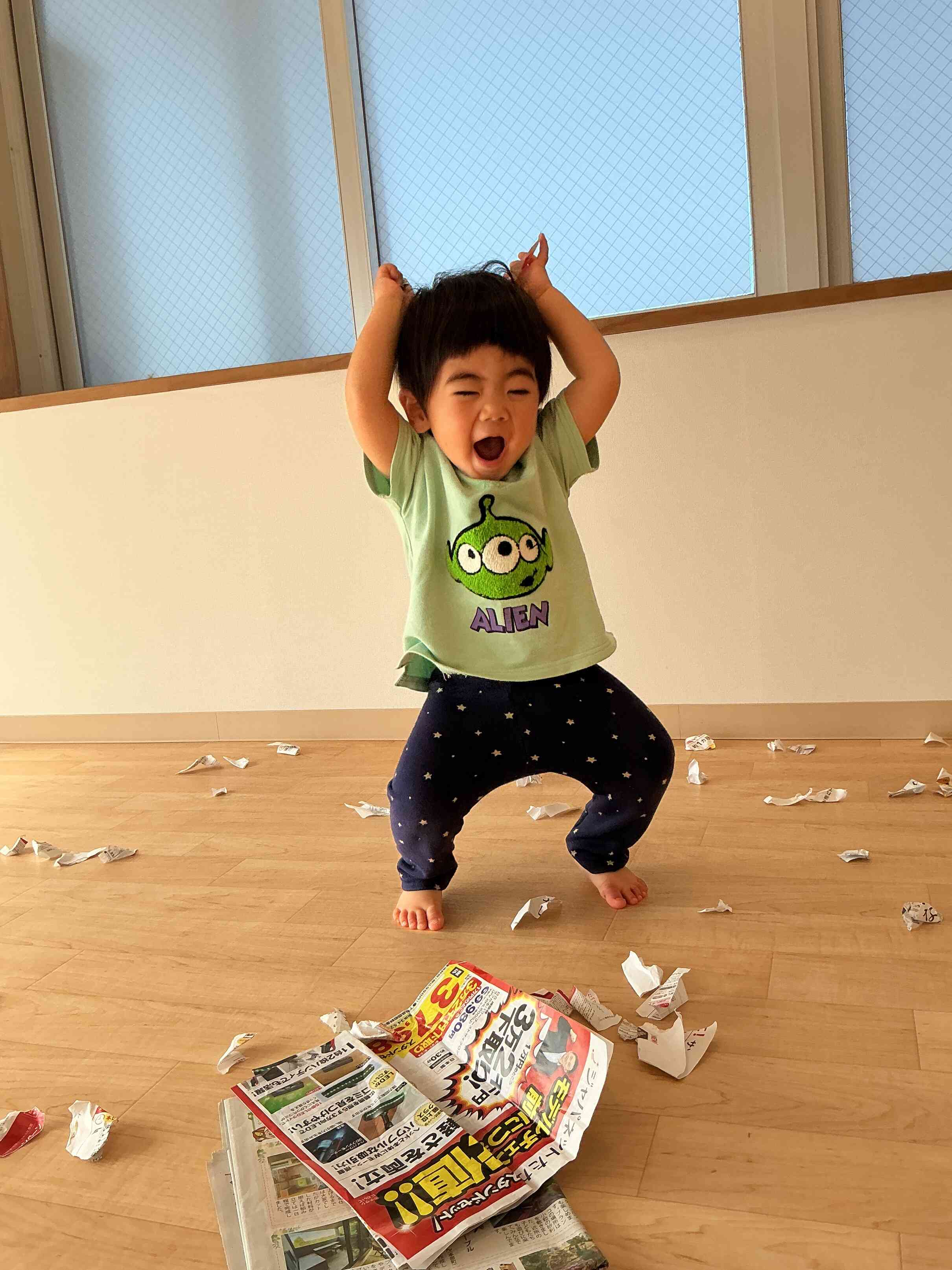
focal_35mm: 29
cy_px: 635
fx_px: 1063
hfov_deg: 48.2
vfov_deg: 61.7
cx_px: 476
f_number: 1.8
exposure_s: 1/491
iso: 25
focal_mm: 3
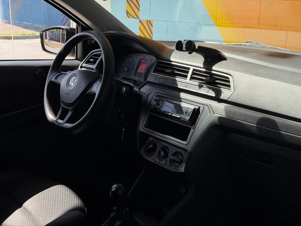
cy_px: 113
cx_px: 150
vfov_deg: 30.3
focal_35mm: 48
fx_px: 417
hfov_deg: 39.7
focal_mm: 6.76
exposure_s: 1/865
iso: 64
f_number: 1.78
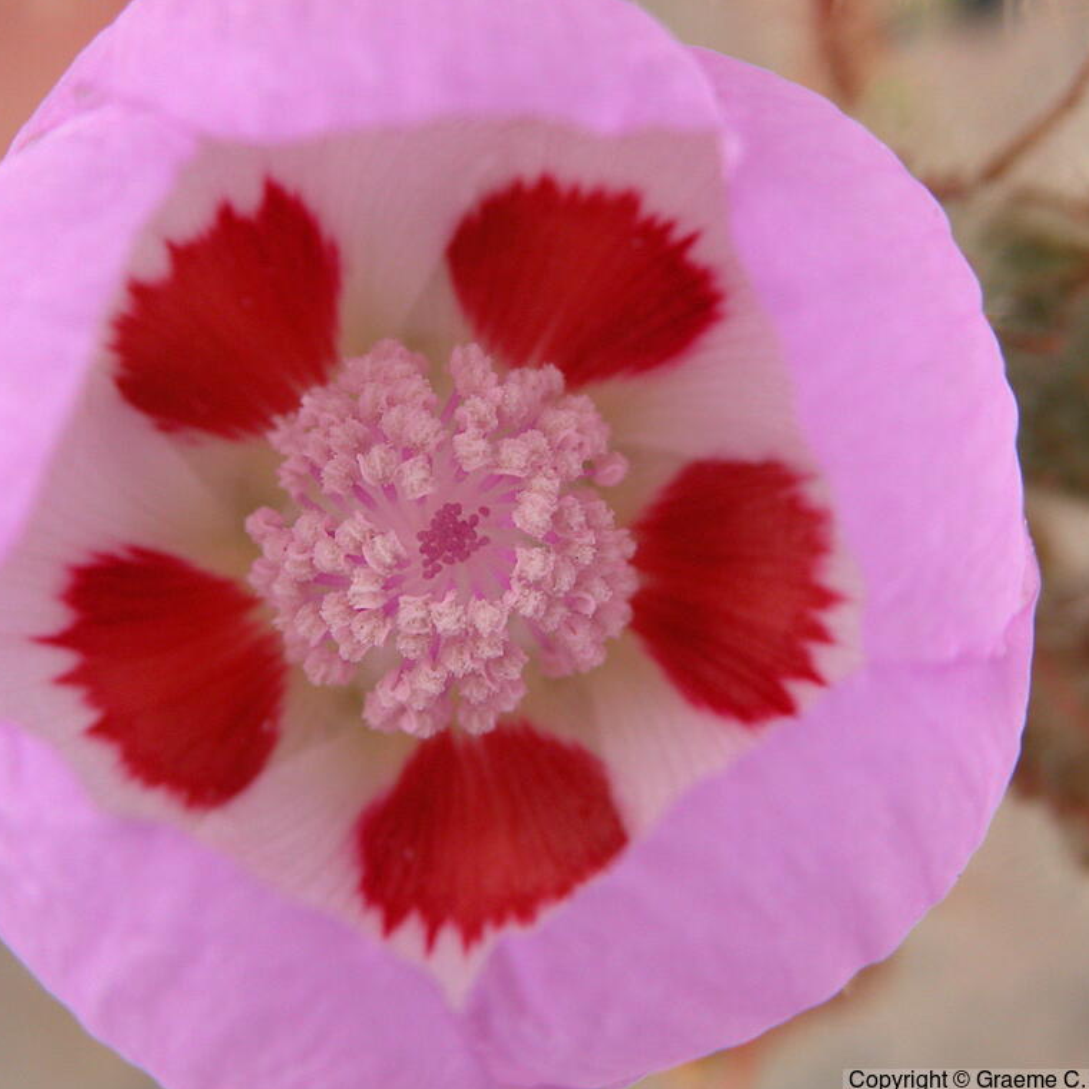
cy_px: 544
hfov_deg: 13.8
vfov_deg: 13.8
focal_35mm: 126
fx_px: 4485
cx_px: 441
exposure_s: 1/164
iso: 100
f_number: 4.6
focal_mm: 27.3
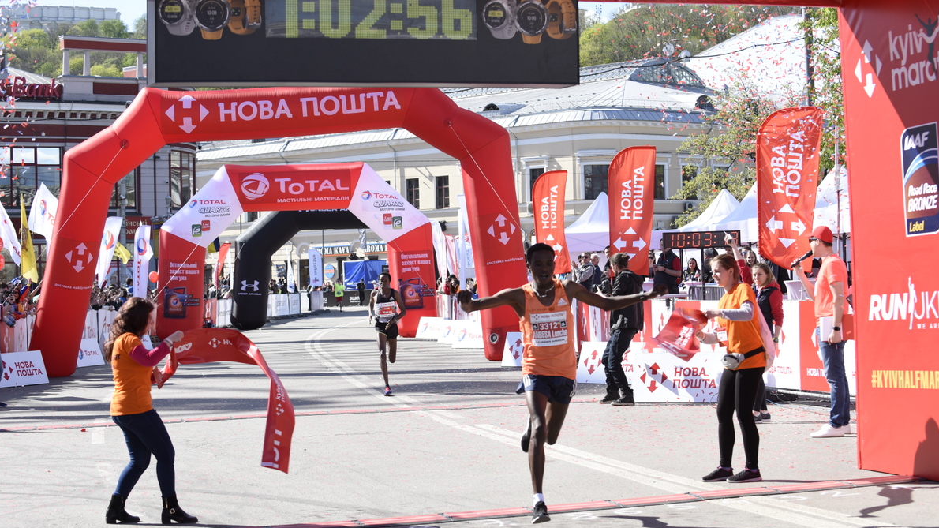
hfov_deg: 28.6
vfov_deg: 16.3
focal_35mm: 74
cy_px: 297
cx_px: 467
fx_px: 1842
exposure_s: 1/500
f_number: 5.6
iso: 200
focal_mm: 70
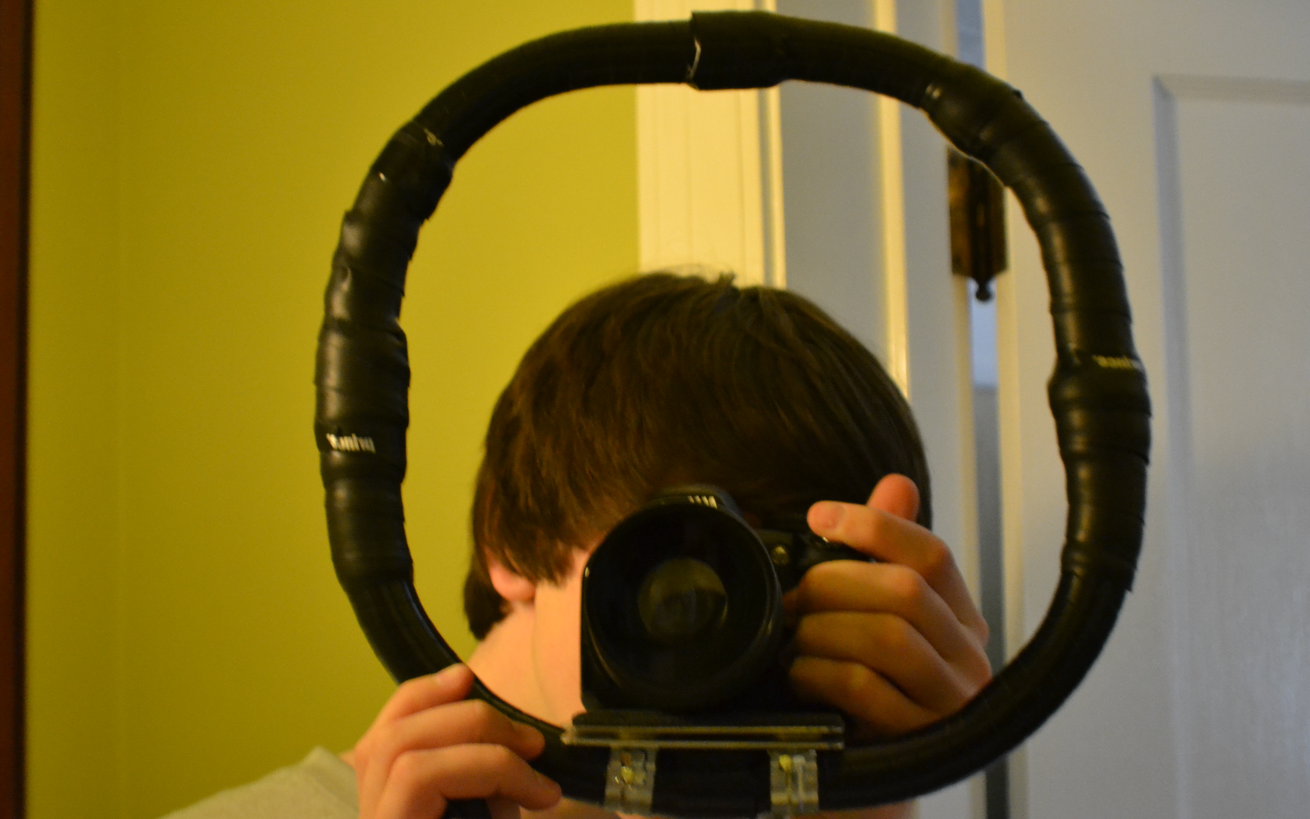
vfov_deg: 18.4
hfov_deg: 29.0
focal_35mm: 71
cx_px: 653
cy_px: 413
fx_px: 2535
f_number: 5.3
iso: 2800
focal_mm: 46
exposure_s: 1/15
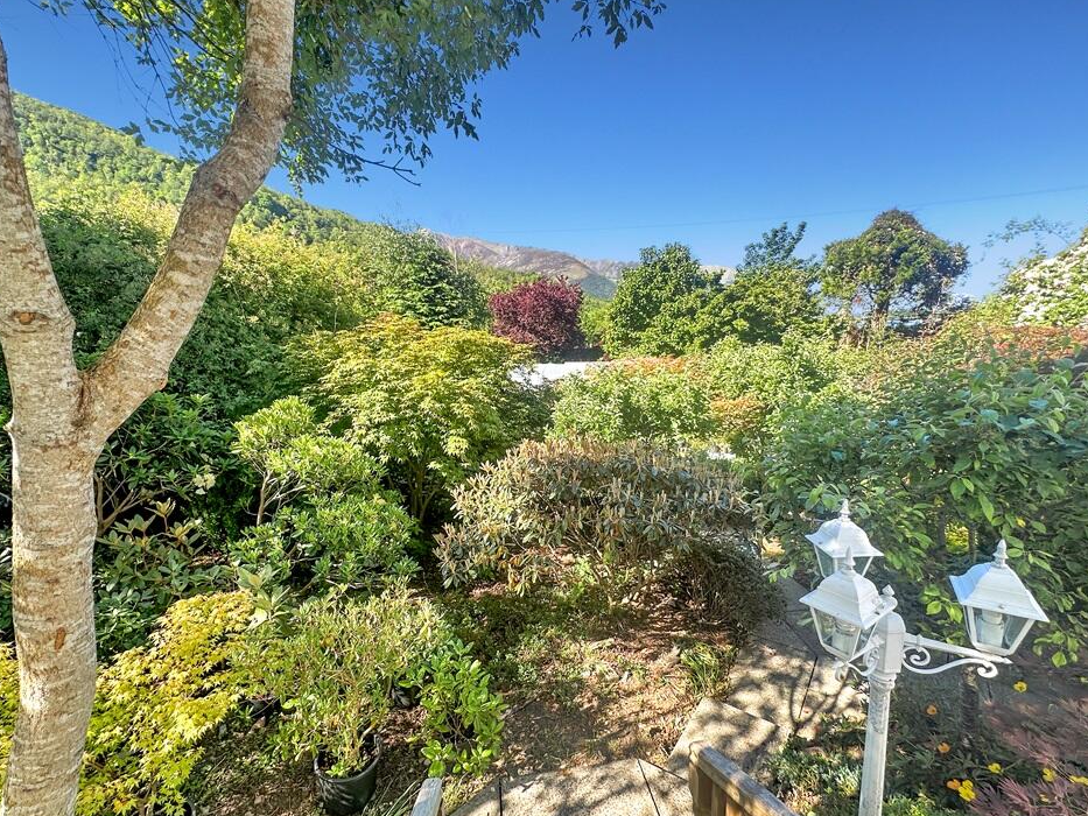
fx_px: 472
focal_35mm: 15
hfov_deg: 98.2
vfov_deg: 81.7
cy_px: 423
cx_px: 548
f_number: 2.2
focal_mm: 2.22
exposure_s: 1/173
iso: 40
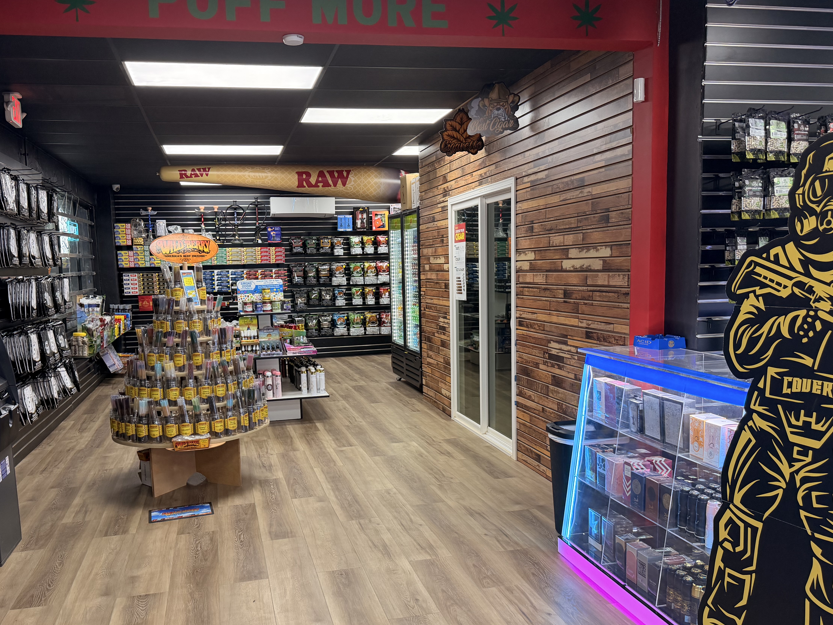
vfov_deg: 45.3
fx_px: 746
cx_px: 374
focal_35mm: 31
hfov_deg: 58.2
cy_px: 357
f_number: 1.78
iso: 200
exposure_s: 1/178
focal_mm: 6.76
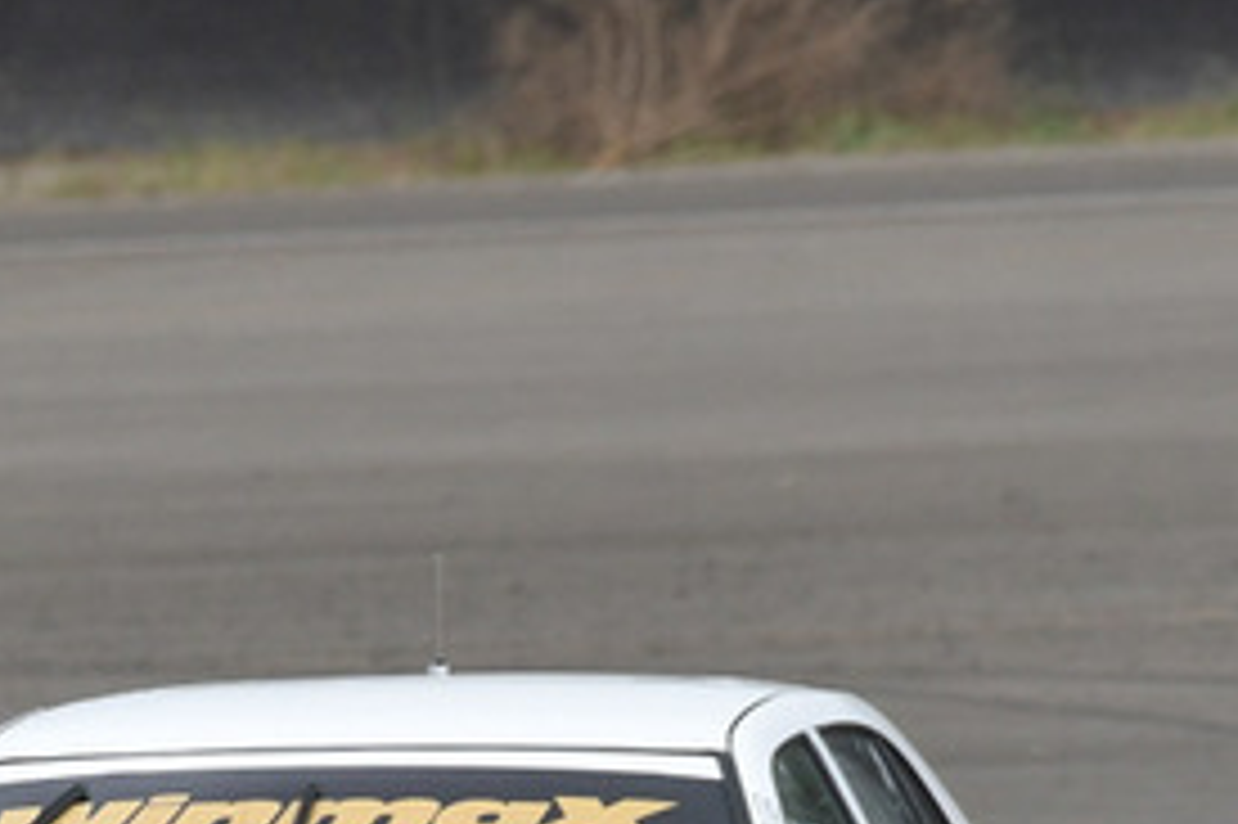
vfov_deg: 0.6
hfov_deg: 0.9
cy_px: 1004
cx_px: 23
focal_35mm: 2184
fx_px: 75057
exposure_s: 1/640
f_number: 10
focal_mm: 500
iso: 640
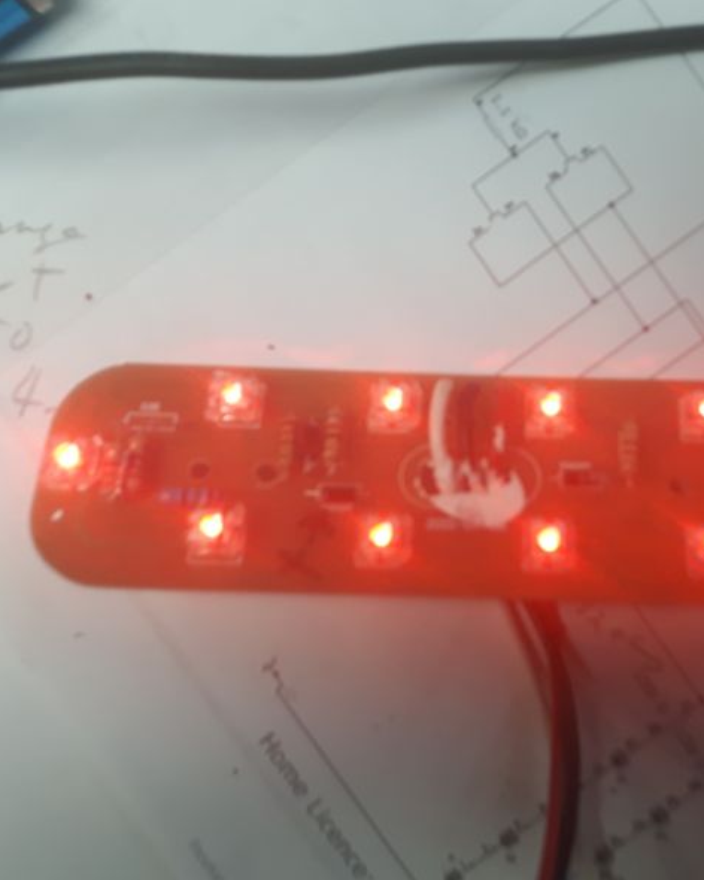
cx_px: 474
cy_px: 446
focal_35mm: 41
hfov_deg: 36.1
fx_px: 1068
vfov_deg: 44.8
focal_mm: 3.7
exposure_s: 1/33
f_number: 1.9
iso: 40
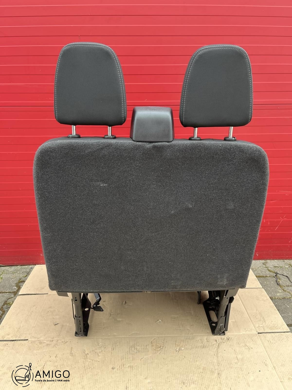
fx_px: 292
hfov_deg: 53.1
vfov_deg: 67.3
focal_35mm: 26
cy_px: 195
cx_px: 146
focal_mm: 5.1
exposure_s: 1/115
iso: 125
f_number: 1.6
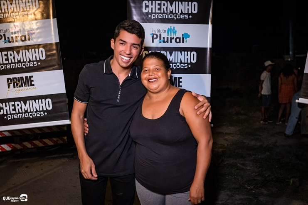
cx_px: 154
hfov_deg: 53.1
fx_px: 308
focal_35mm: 36
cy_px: 102
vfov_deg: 36.9
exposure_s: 1/400
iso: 2500
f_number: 2.8
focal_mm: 24
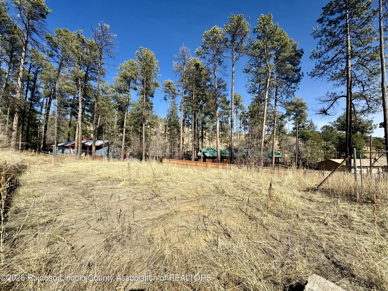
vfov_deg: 85.7
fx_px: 157
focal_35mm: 14
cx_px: 194
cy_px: 146
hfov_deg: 102.1
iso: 50
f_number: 2.2
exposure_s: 1/1832
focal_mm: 2.22
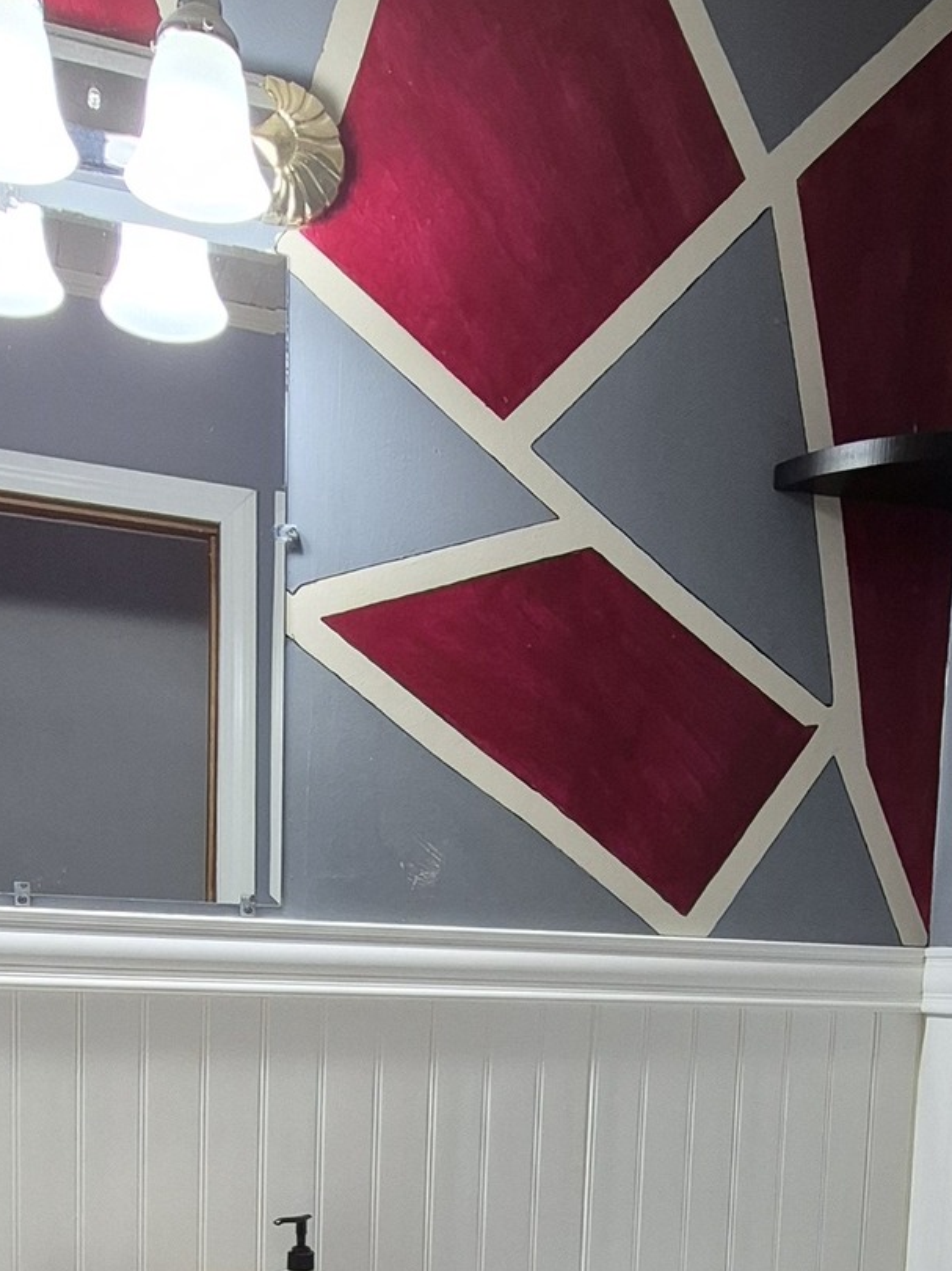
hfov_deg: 38.5
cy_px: 1174
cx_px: 557
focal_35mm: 37
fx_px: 1357
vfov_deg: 44.9
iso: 125
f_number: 2.2
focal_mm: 1.74
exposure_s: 1/60
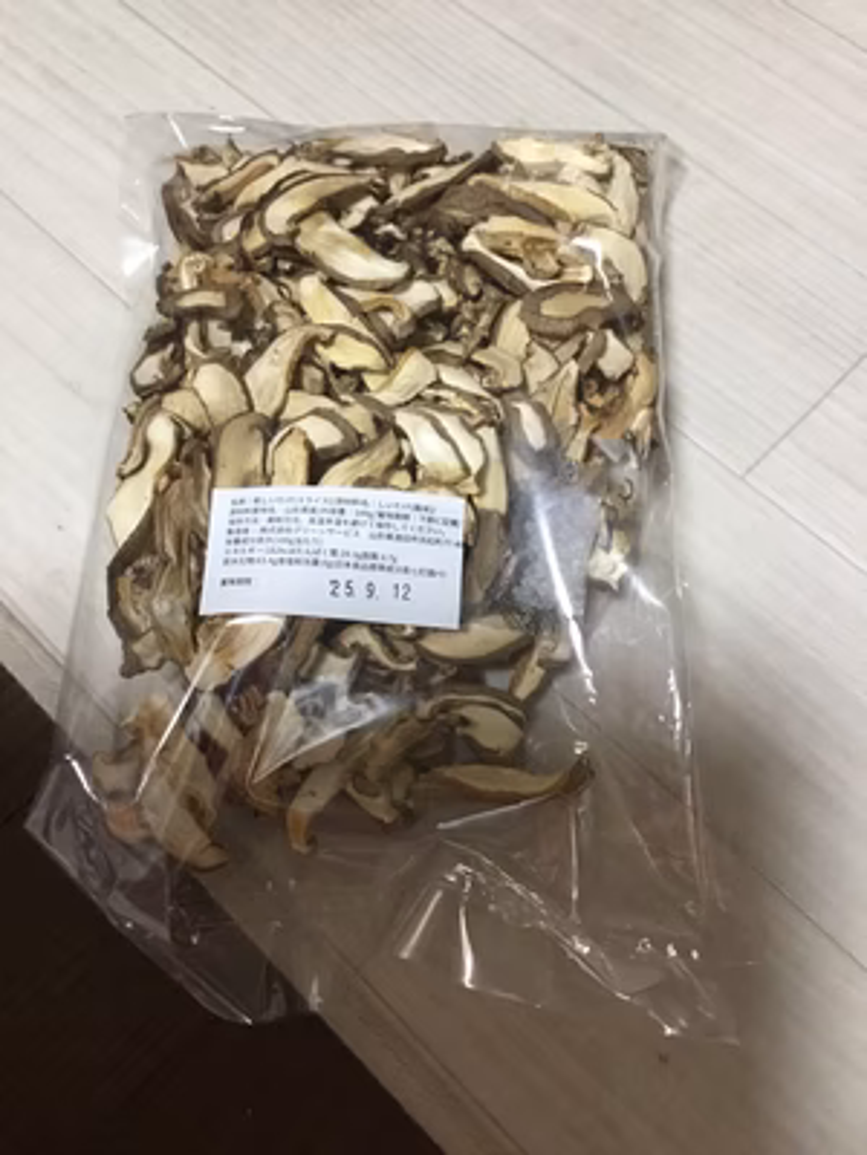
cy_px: 578
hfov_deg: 45.4
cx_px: 434
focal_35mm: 31
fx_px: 1035
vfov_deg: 58.4
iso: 200
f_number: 2.4
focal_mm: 3.3
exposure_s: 1/30
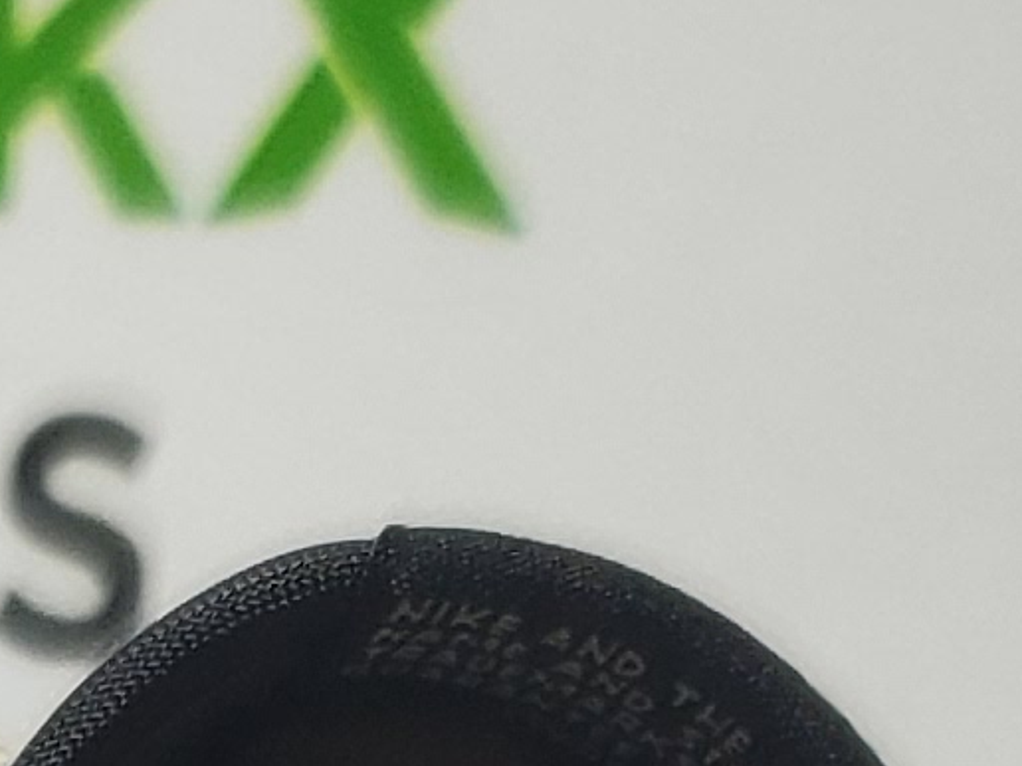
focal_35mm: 203
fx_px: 5993
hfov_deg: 9.5
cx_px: -442
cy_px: 2338
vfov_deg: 6.6
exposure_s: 1/479
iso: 50
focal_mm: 4.3
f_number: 1.5
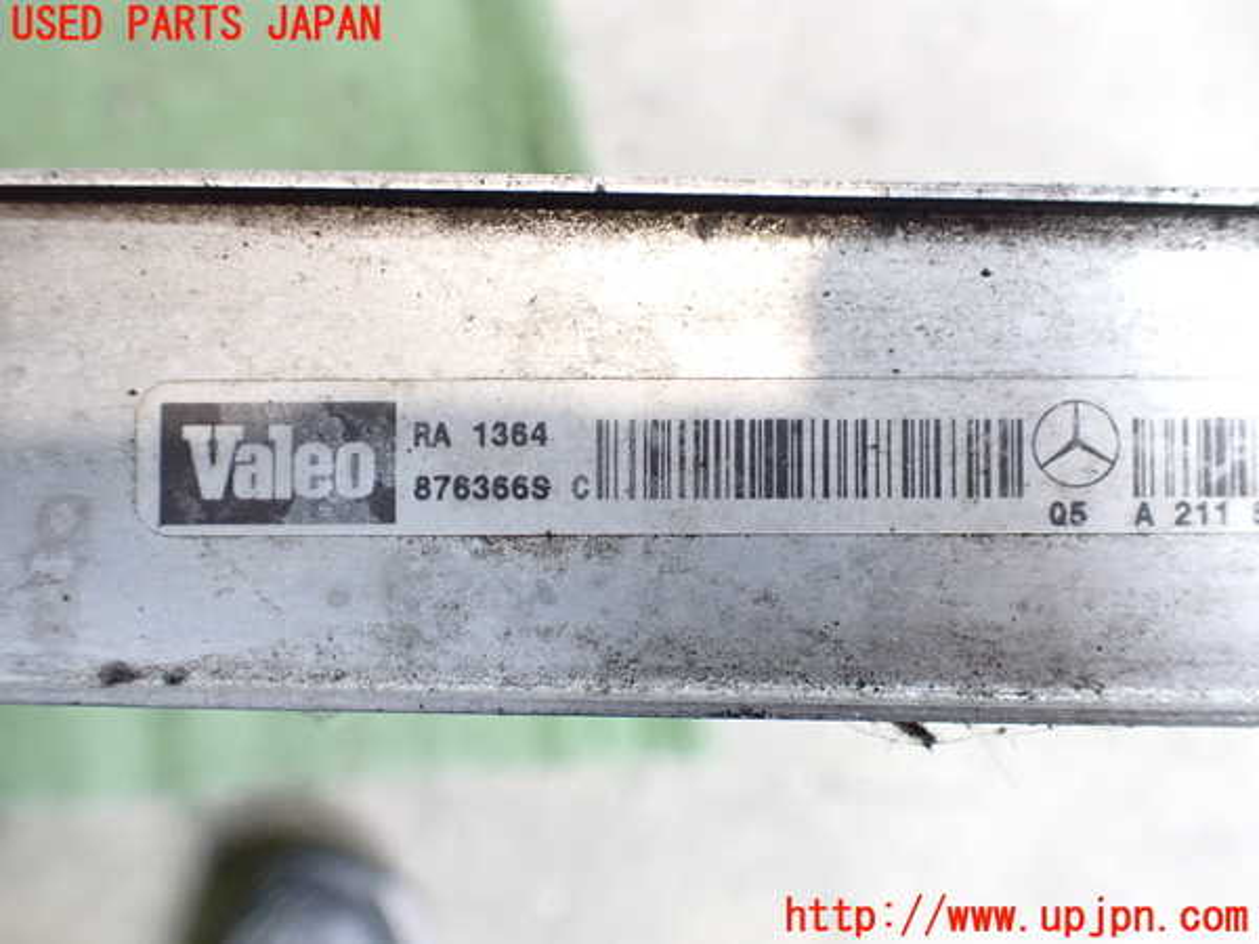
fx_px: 1091
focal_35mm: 30
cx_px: 630
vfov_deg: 46.8
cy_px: 472
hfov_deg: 60.0
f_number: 2.3
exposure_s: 1/80
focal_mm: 5.4
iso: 800
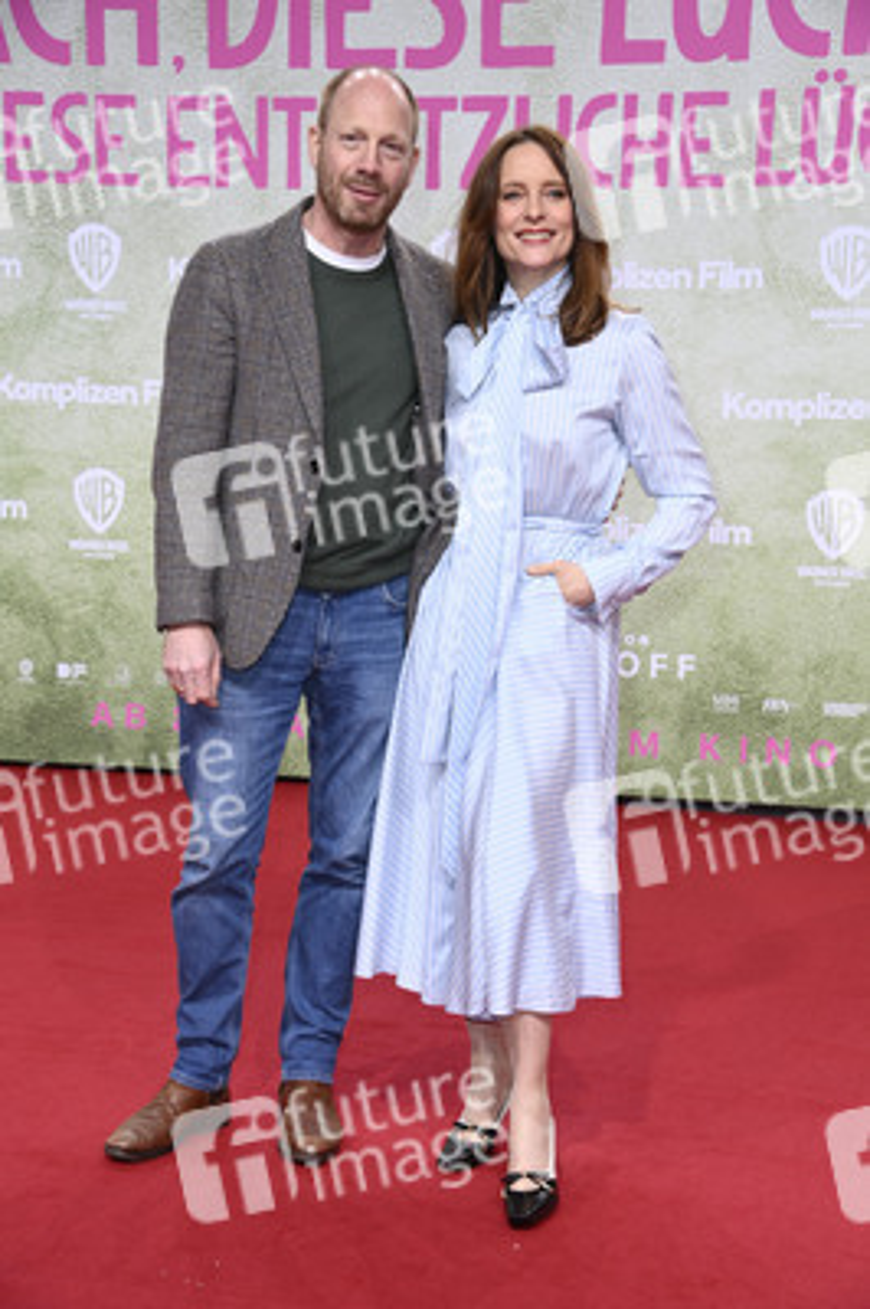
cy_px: 654
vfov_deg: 31.0
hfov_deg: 20.9
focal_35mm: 65
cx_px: 435
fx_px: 2360
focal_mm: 65
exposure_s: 1/250
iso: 640
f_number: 5.6
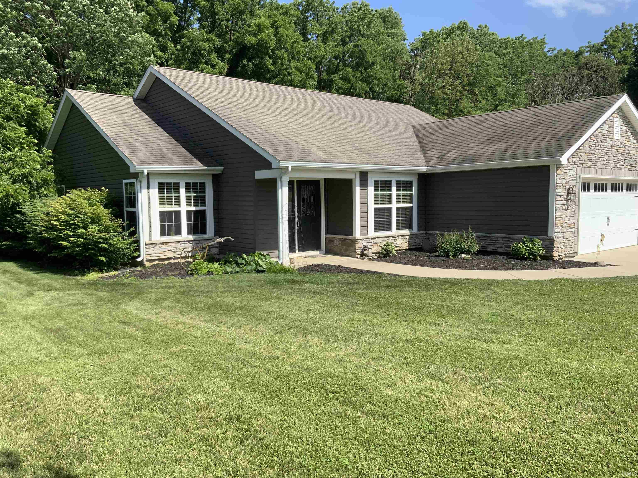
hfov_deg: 61.7
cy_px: 239
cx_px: 319
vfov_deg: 48.2
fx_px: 534
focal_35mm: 29
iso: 16
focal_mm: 3
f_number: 1.8
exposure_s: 1/1377
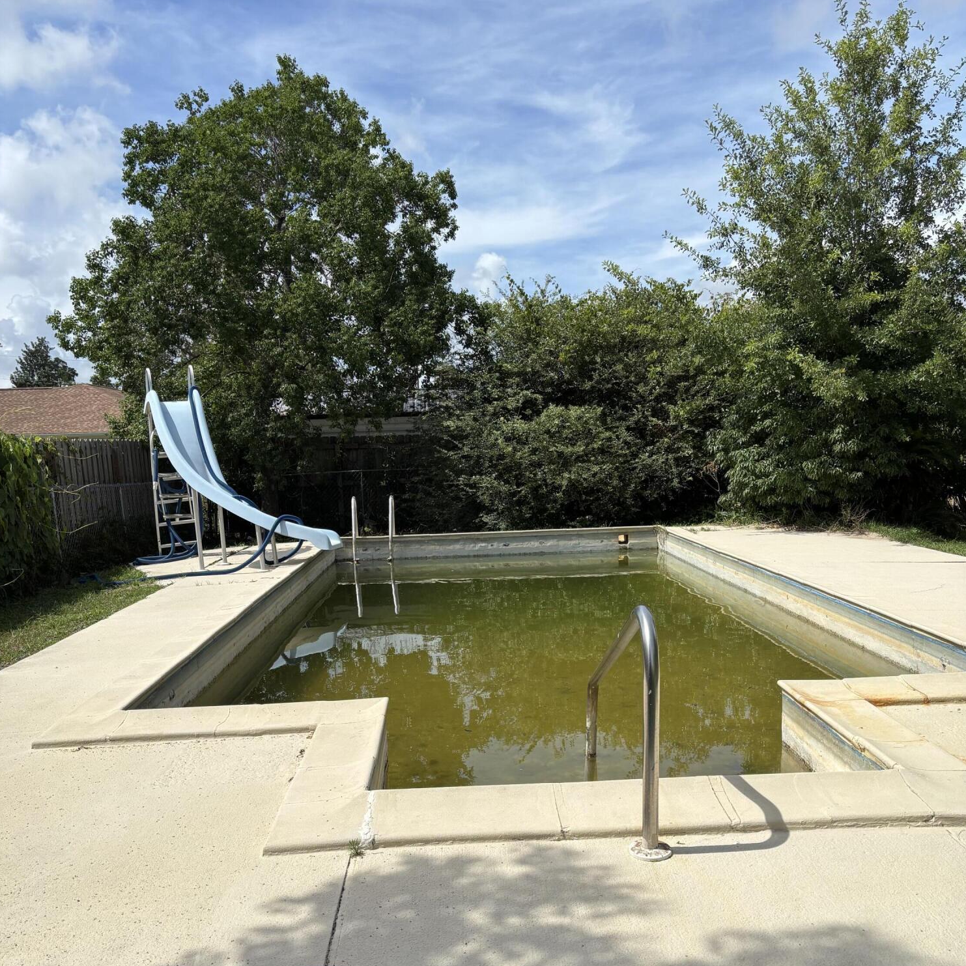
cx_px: 482
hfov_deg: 52.5
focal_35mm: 31
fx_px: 979
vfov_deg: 51.7
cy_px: 631
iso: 50
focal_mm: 5.96
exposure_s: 1/4854
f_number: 1.6
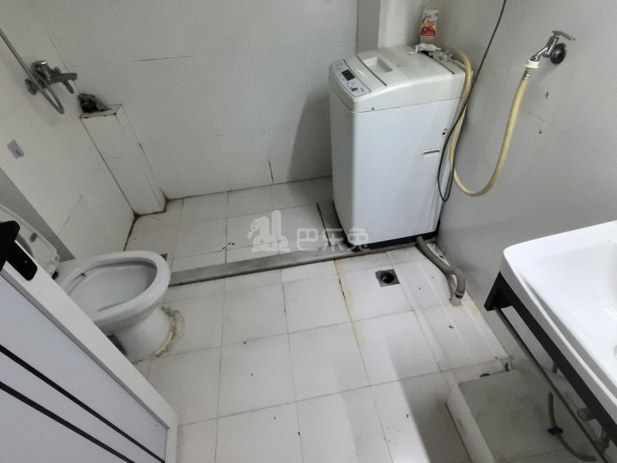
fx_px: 321
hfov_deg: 87.8
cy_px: 232
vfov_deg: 71.6
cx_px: 308
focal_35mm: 18
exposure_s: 1/50
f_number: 2.2
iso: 320
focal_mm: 1.95
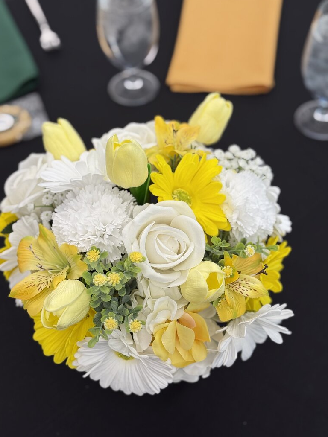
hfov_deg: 29.1
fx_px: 632
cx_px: 159
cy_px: 215
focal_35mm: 50
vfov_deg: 38.2
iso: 64
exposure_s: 1/120
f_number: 1.78
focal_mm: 6.76
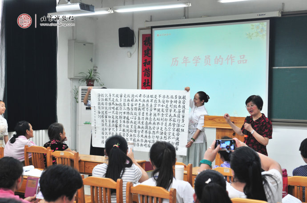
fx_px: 511
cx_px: 154
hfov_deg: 33.4
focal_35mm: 60
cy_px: 102
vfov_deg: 22.6
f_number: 4
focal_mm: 40
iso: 400
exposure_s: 1/60
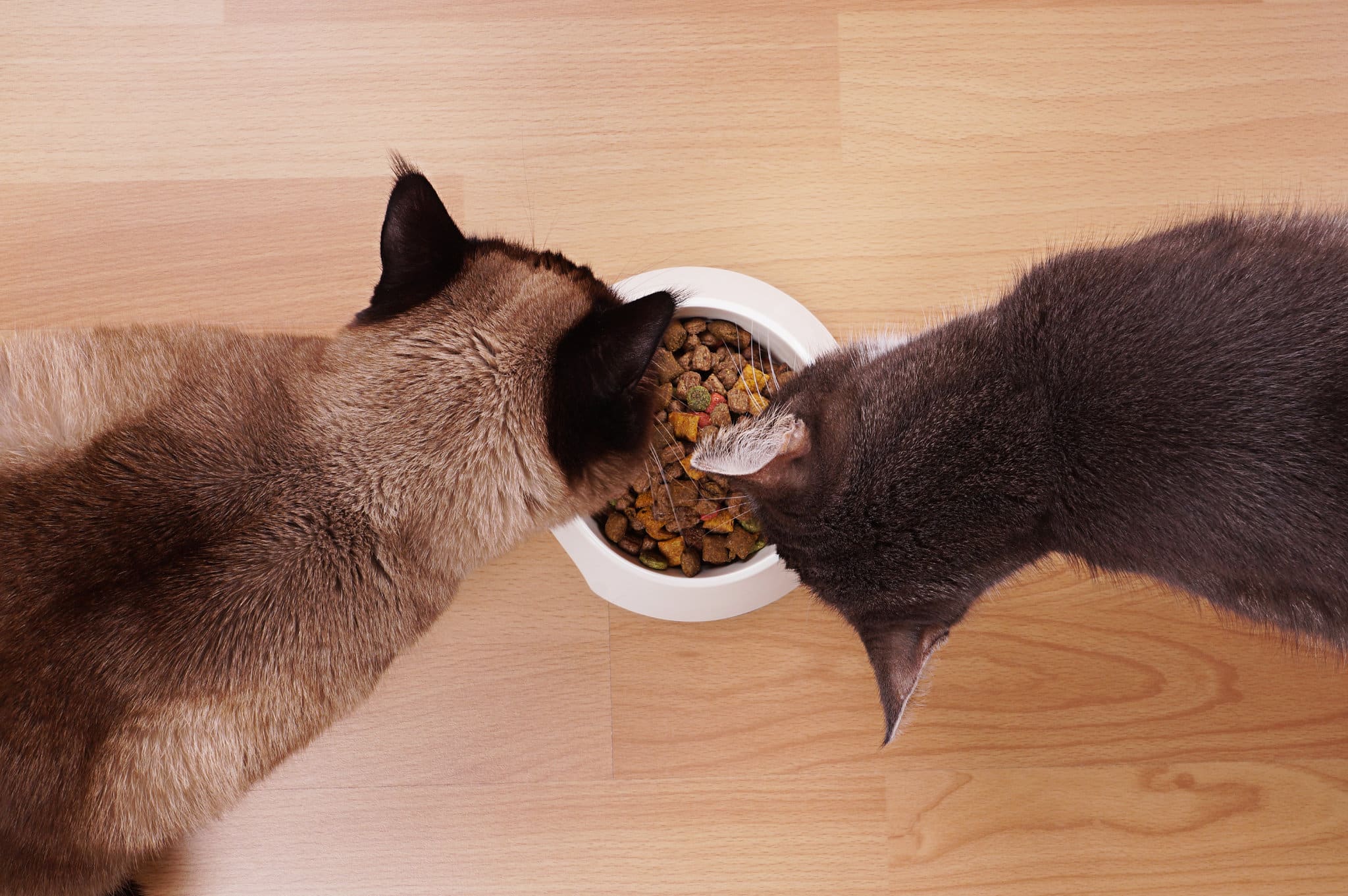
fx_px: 2805
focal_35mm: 75
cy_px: 448
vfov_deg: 18.1
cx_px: 674
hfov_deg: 27.0
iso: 100
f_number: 13
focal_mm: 50
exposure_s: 1/160
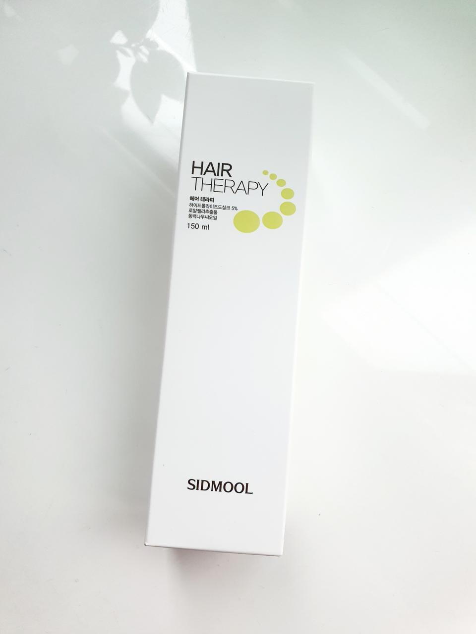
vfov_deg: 67.3
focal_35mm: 26
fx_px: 477
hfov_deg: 53.1
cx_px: 238
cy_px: 317
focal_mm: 4.3
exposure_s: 1/120
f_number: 2.4
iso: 125
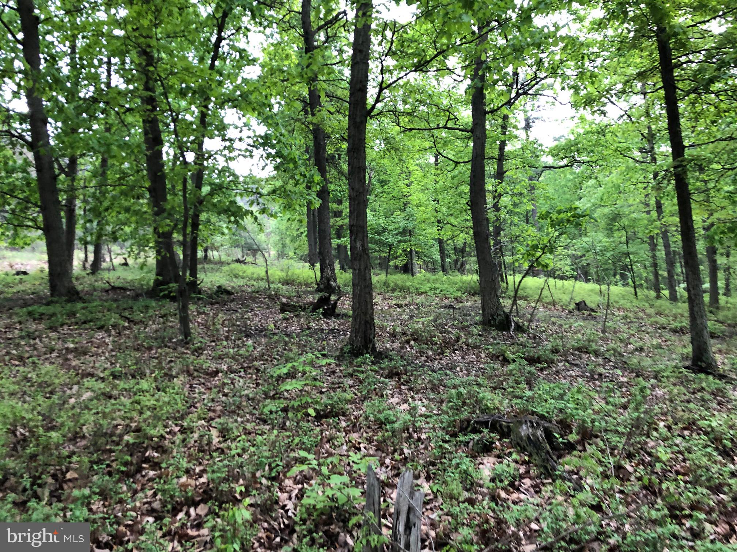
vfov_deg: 49.7
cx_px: 368
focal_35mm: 28
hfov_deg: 63.4
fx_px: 596
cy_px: 276
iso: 50
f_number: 1.8
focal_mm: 4
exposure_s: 1/15
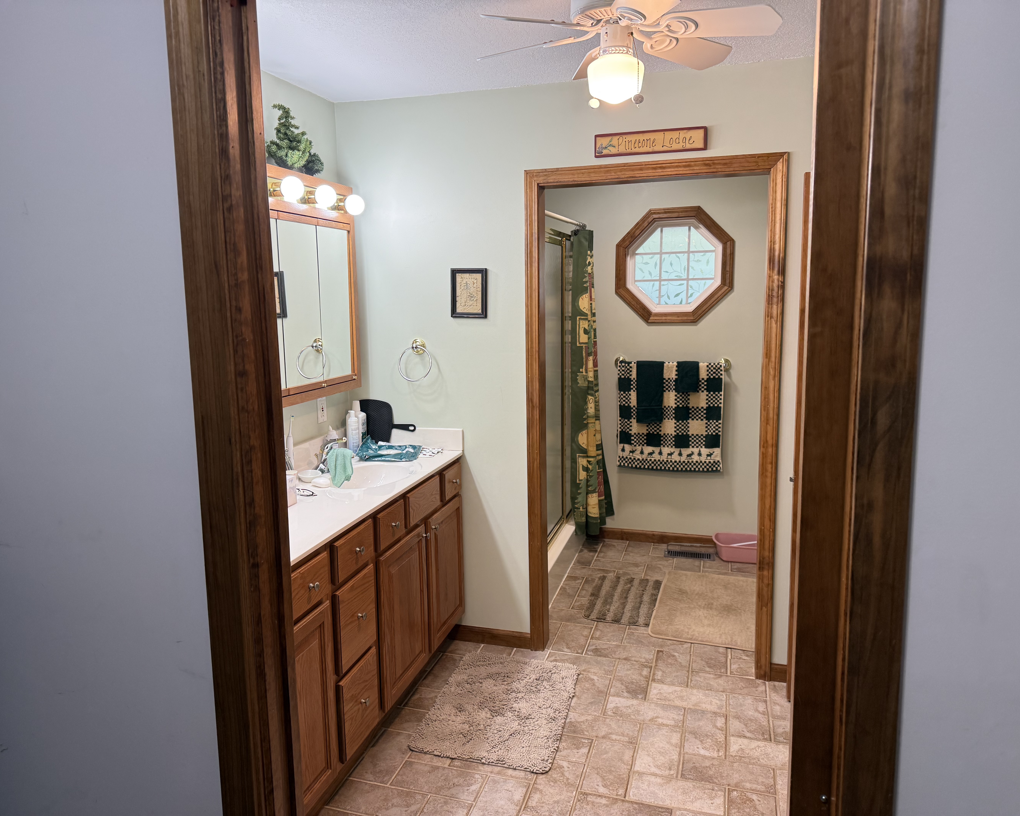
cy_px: 408
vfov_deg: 56.8
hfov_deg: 68.0
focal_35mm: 25
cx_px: 479
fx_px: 755
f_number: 1.78
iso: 160
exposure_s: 1/120
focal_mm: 6.76
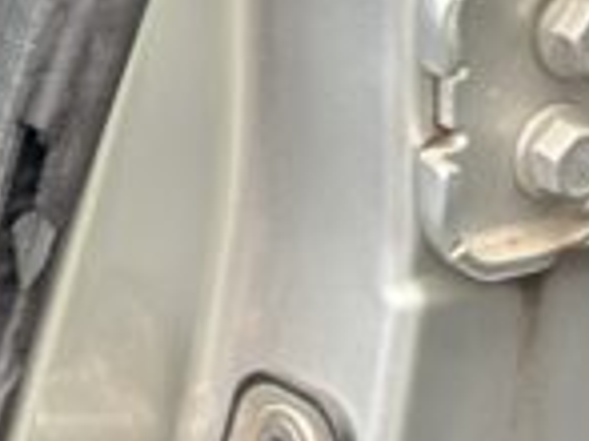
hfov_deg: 7.0
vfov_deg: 5.5
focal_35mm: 261
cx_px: -958
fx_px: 4437
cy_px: -533
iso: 100
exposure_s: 1/60
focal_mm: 6.86
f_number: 1.78
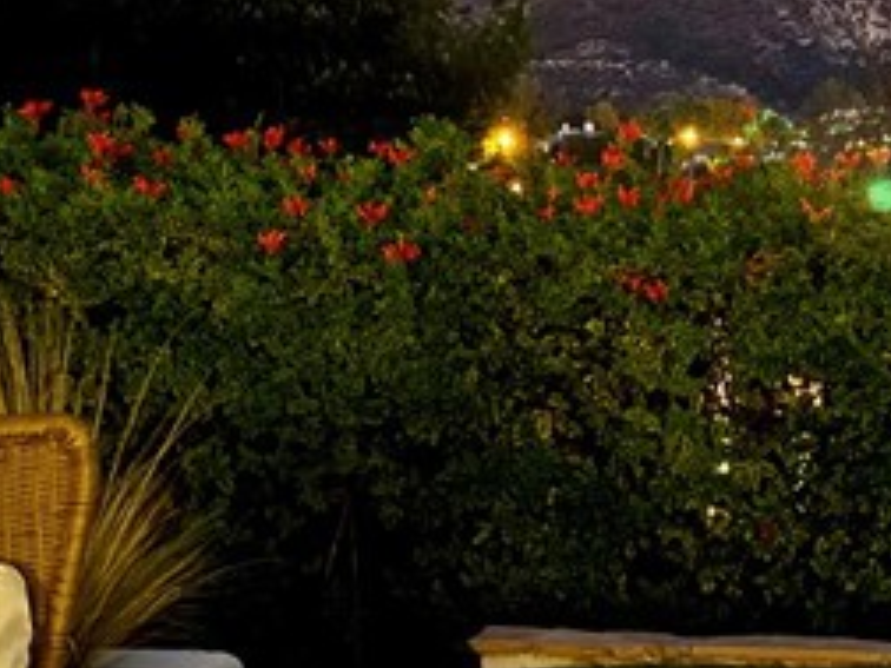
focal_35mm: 122
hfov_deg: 15.7
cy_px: -60
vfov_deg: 12.0
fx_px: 3140
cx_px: 972
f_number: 1.78
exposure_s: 1/2
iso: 500
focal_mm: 6.76
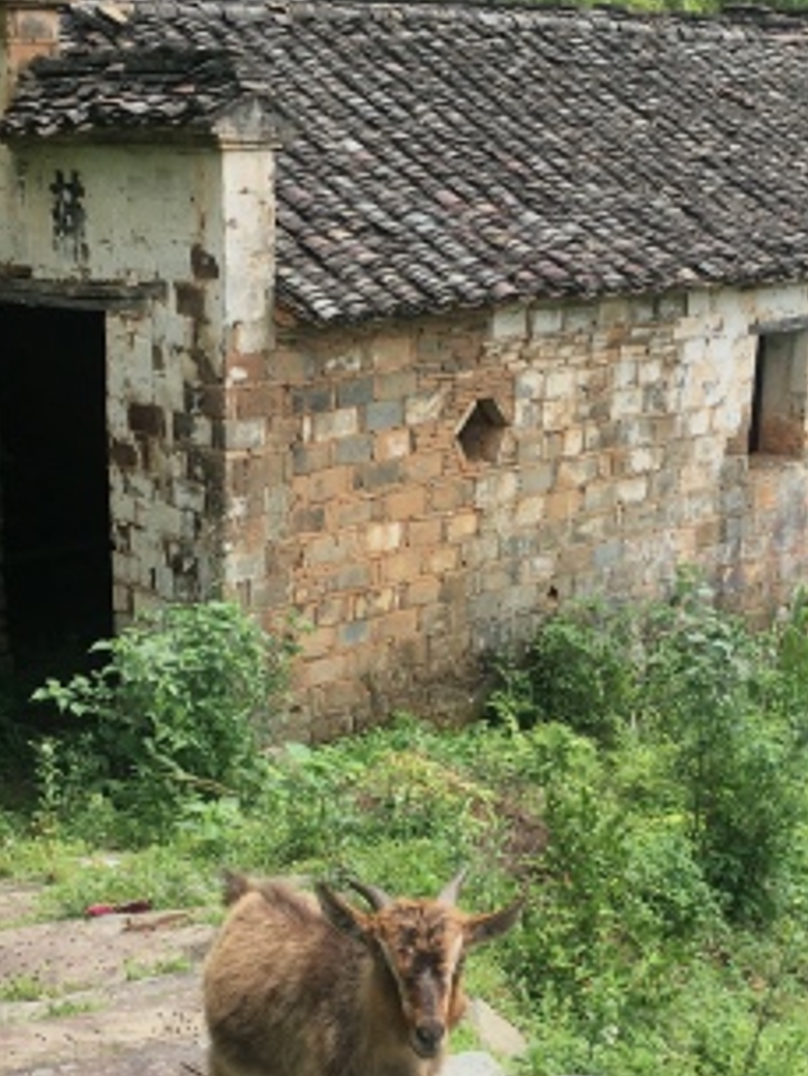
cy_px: 720
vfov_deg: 33.5
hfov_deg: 25.7
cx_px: 402
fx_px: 1773
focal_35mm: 57
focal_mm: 4.15
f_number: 2.2
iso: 25
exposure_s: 1/674
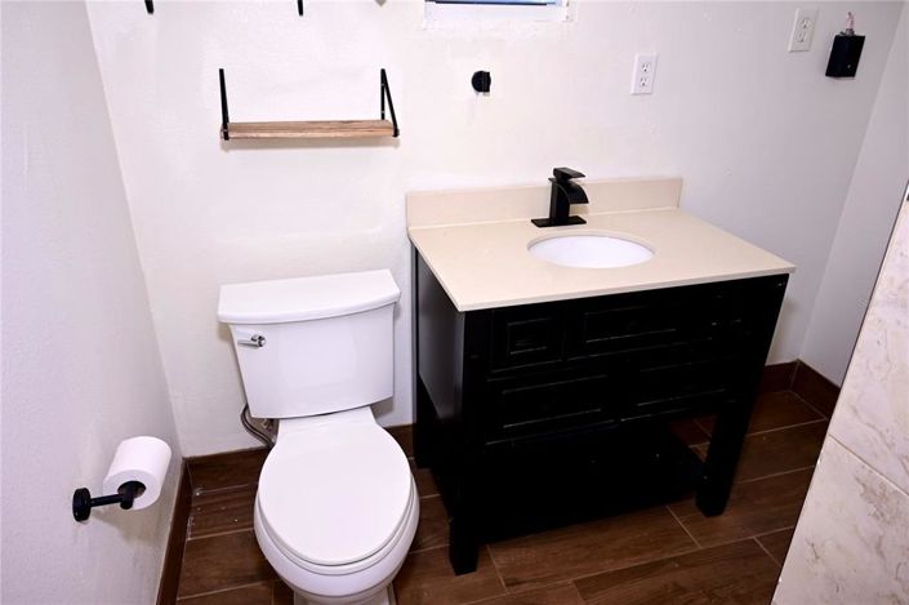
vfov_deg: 53.1
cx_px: 454
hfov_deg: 73.8
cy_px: 302
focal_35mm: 24
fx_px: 606
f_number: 4
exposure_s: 1/60
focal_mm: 16
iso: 79
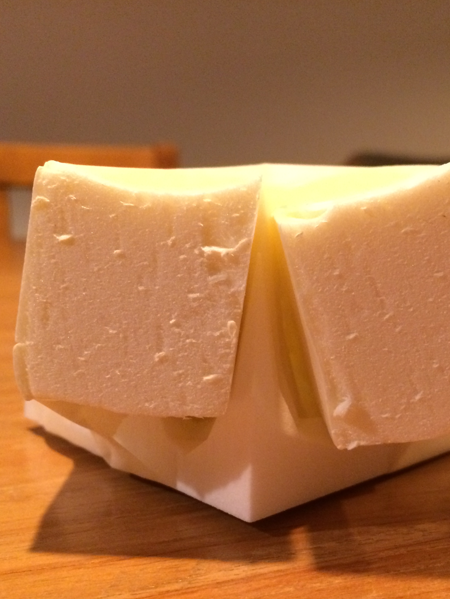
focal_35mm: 41
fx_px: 711
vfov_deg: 45.8
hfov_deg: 34.8
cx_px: 298
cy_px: 303
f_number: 2.2
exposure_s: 1/20
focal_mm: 4.12
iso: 320
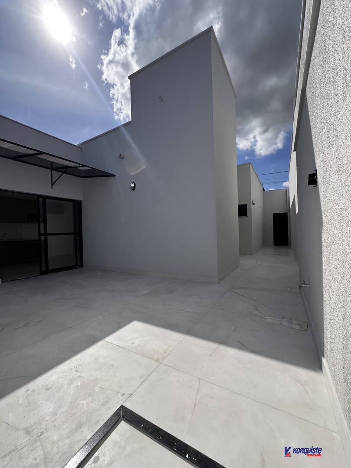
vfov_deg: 102.1
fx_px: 189
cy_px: 234
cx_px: 176
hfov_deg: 85.7
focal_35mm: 14
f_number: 2.2
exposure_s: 1/3731
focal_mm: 2.22
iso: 50
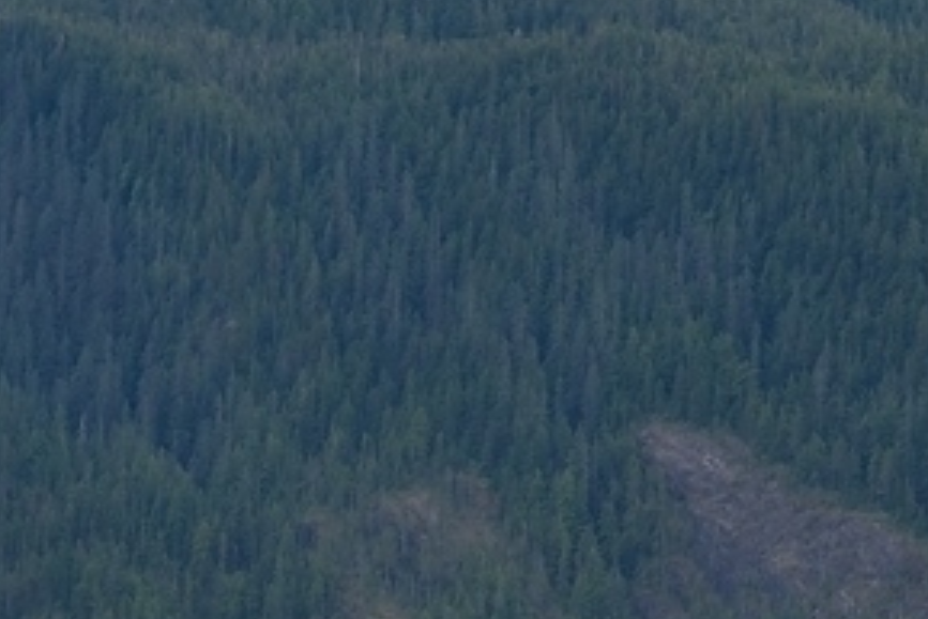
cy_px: -330
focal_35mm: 310
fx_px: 7995
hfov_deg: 6.6
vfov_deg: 4.4
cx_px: 886
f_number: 7.1
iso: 100
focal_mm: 70
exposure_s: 1/200
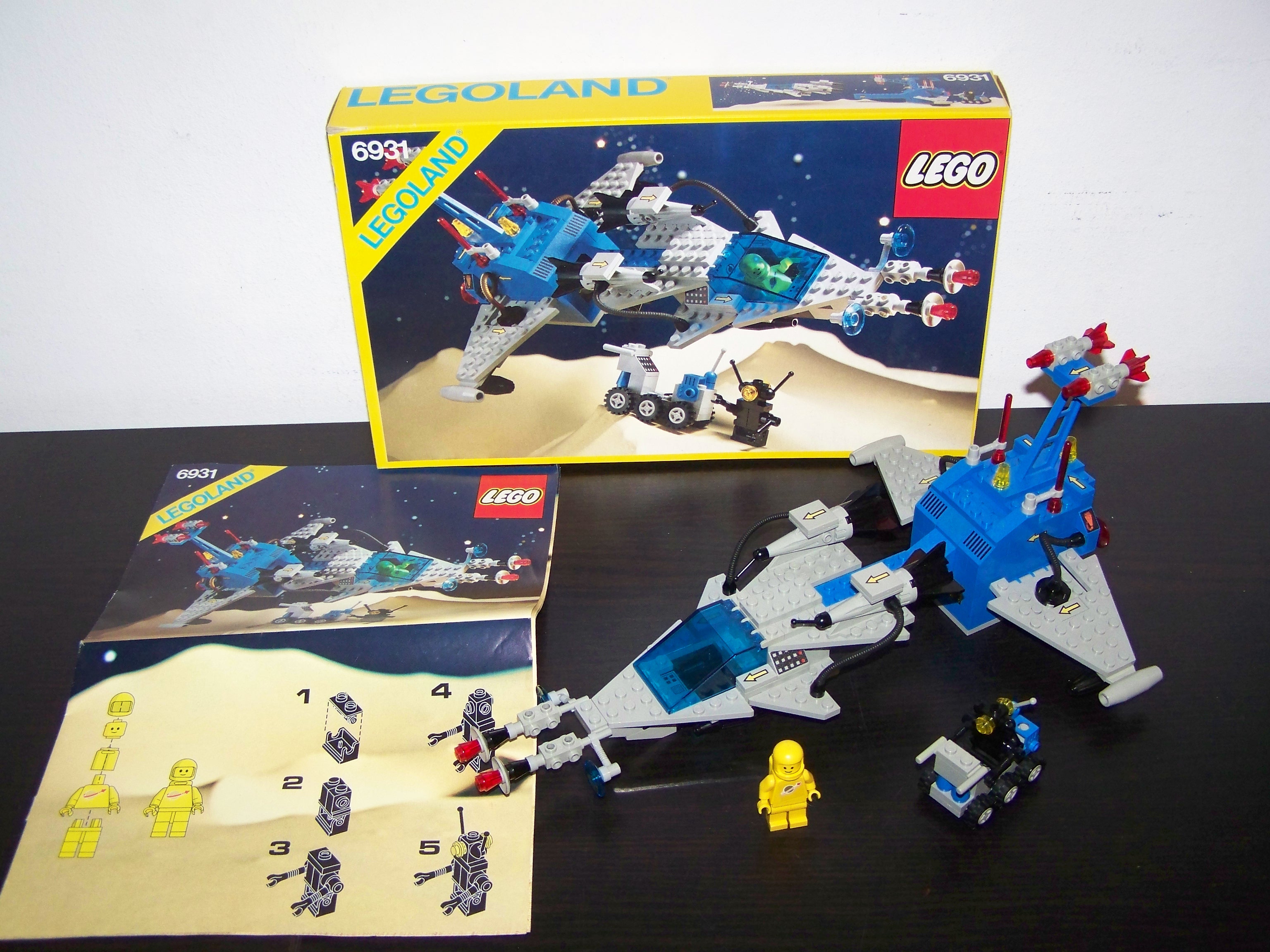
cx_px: 635
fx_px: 1394
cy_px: 476
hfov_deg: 49.0
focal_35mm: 38
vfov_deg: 37.7
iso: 200
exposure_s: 1/30
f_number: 2.8
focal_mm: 6.3
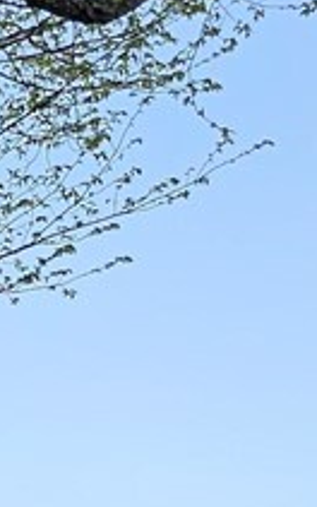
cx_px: -581
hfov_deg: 6.6
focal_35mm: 185
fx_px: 2555
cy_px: 1019
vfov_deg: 10.4
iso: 12
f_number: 1.7
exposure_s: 1/120
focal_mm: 6.3
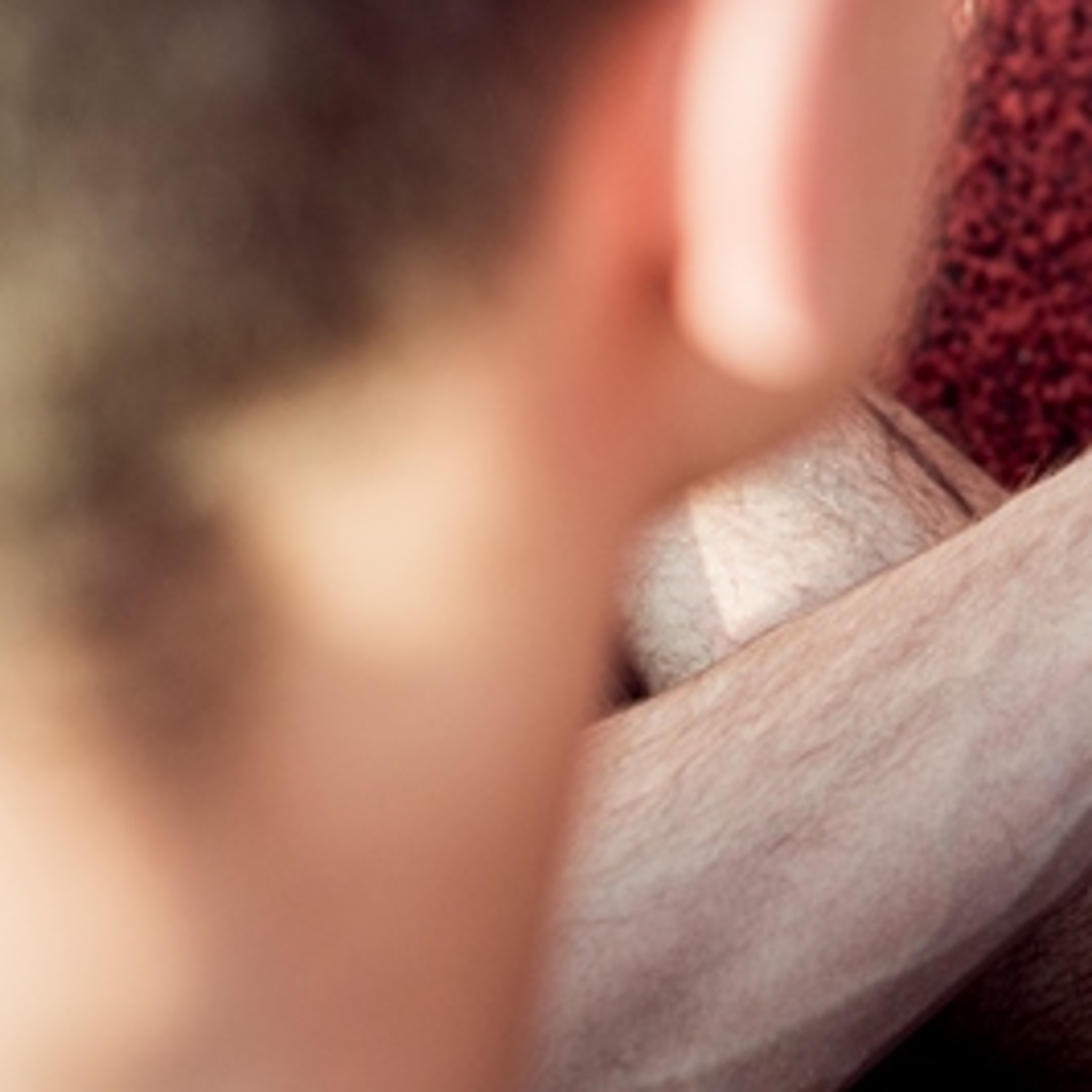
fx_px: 5710
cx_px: 1630
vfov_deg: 10.8
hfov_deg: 10.5
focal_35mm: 160
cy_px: -60
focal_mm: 50
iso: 400
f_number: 2.8
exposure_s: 1/640
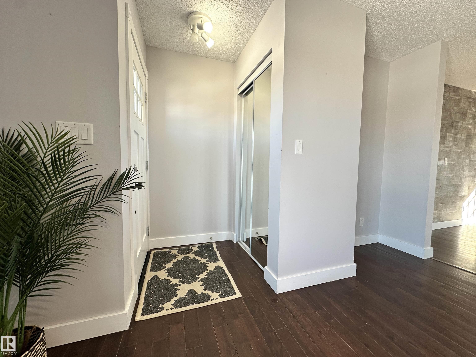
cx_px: 238
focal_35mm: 14
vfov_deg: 85.7
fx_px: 193
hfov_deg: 102.1
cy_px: 178
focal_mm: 2.22
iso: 80
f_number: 2.2
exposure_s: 1/120
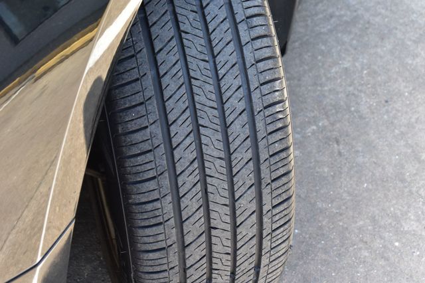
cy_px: 142
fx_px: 602
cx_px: 212
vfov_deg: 26.5
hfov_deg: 38.9
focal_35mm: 51
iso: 400
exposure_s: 1/60
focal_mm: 34
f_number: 8
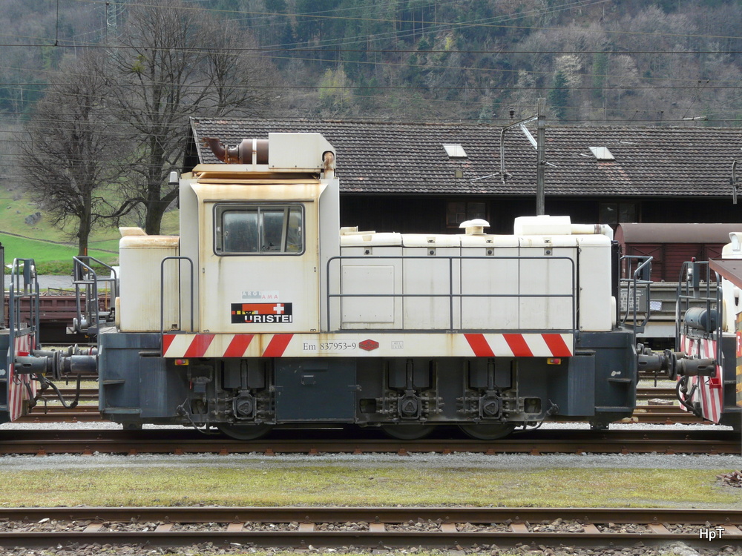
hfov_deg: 25.3
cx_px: 371
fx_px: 1651
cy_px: 278
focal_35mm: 77
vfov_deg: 19.1
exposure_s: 1/200
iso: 100
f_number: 5
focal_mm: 12.6
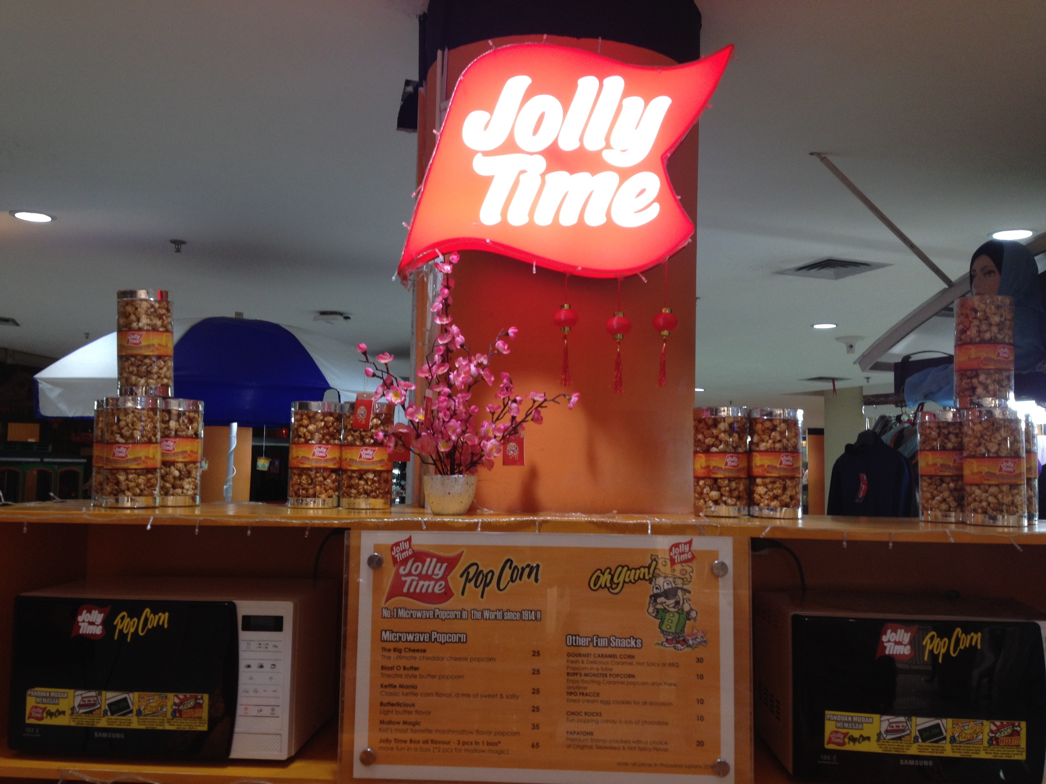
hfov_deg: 52.6
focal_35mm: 35
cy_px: 392
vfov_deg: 40.7
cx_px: 523
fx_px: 1058
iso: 64
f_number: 2.4
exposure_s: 1/20
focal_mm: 4.28
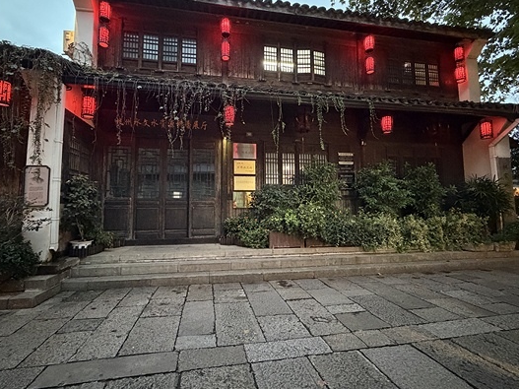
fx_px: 255
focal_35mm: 17
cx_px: 253
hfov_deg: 91.0
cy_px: 185
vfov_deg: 74.7
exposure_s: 1/33
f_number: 2.2
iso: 1250
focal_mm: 2.22
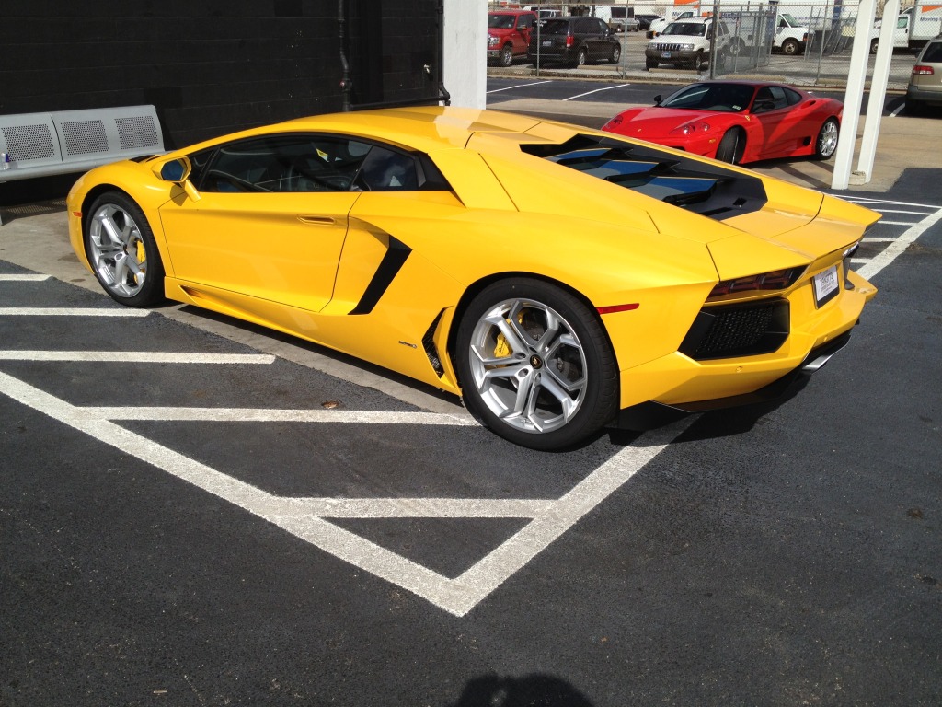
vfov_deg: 40.7
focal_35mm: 35
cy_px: 354
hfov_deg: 52.6
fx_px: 952
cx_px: 471
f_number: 2.4
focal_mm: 4.3
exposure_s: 1/3247
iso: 64
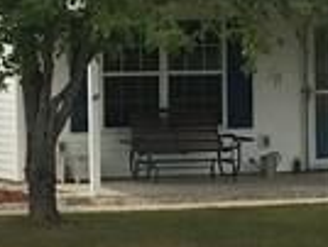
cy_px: 54
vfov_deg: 6.7
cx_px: -17
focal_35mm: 221
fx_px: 2098
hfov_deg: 8.9
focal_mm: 4.15
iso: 25
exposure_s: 1/2137
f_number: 2.2
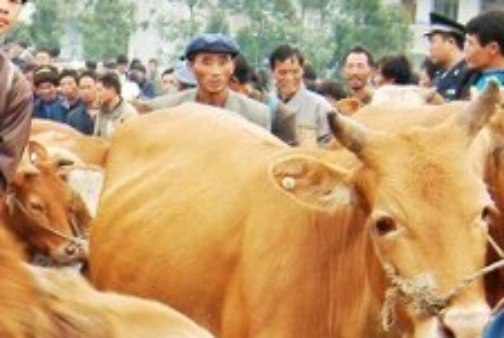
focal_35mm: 144
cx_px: -7
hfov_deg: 14.0
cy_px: 536
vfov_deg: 9.3
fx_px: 2020
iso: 100
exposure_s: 1/180
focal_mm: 18
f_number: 6.7
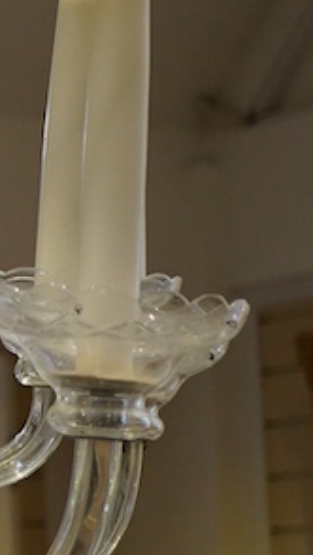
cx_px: -409
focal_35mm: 144
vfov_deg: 14.9
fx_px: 2124
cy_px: 346
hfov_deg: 7.9
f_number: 3.5
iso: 1250
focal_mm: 30
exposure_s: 1/125
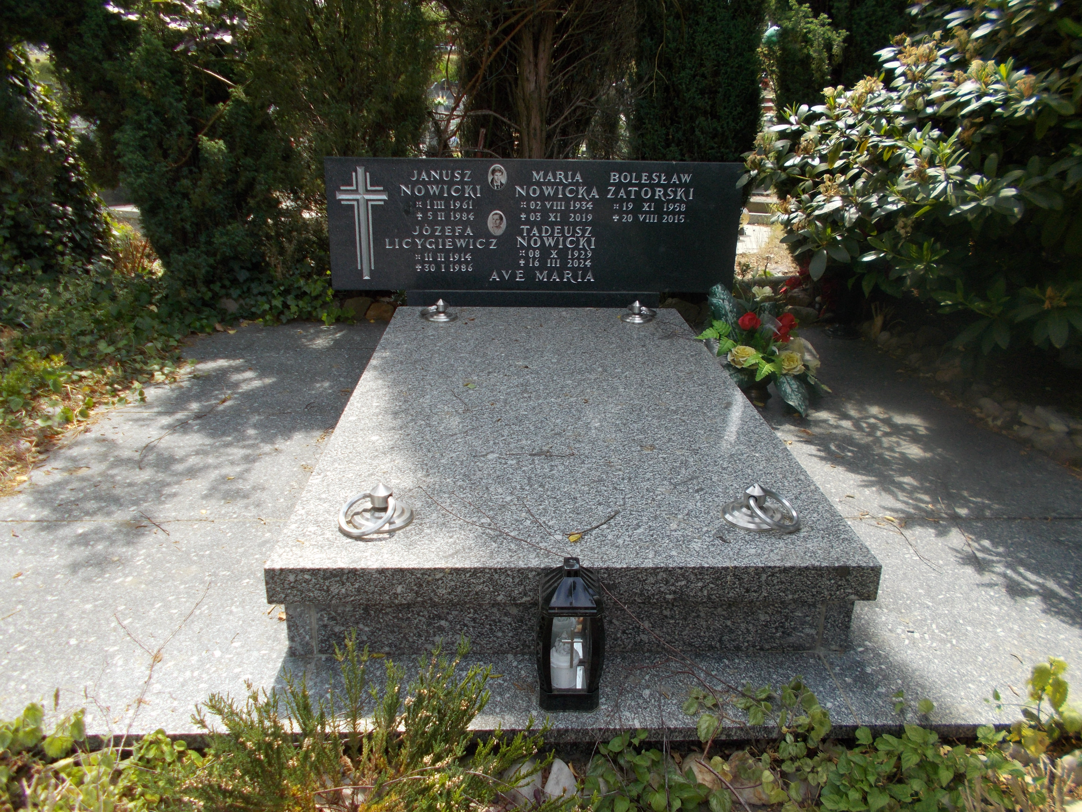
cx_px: 541
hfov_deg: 67.3
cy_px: 406
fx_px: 813
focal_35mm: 26
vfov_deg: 53.1
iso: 80
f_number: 3.2
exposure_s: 1/320
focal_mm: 4.6
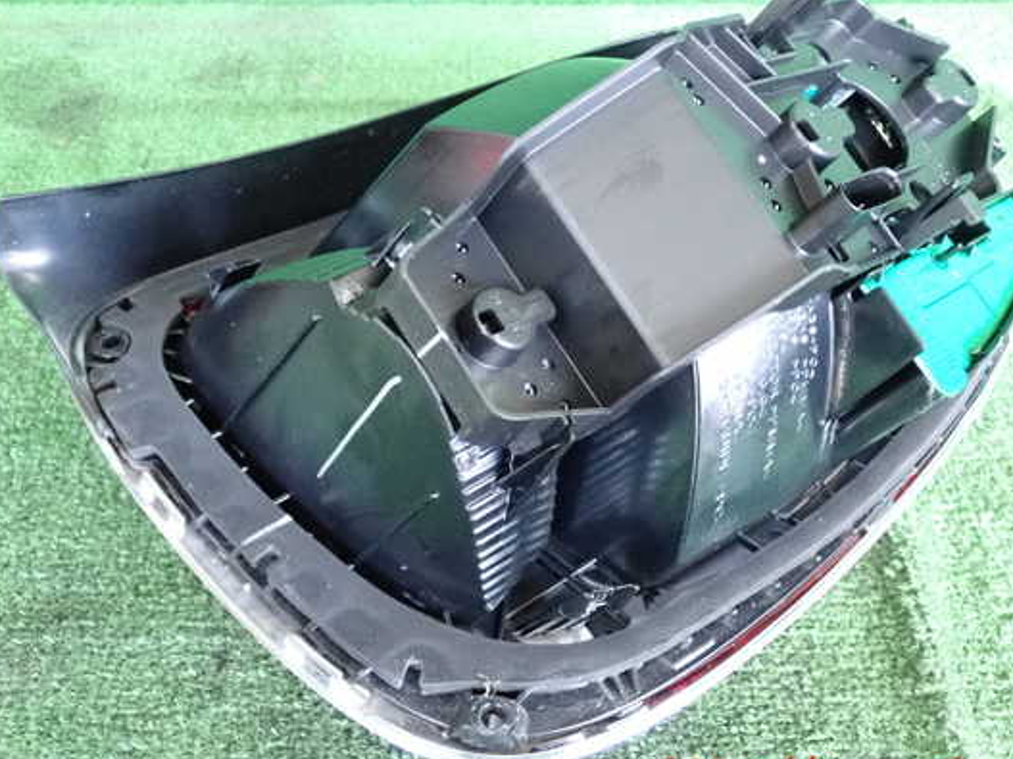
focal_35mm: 41
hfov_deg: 45.8
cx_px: 525
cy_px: 369
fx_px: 1200
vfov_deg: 35.1
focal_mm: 6.37
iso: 1600
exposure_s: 1/125
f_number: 2.5
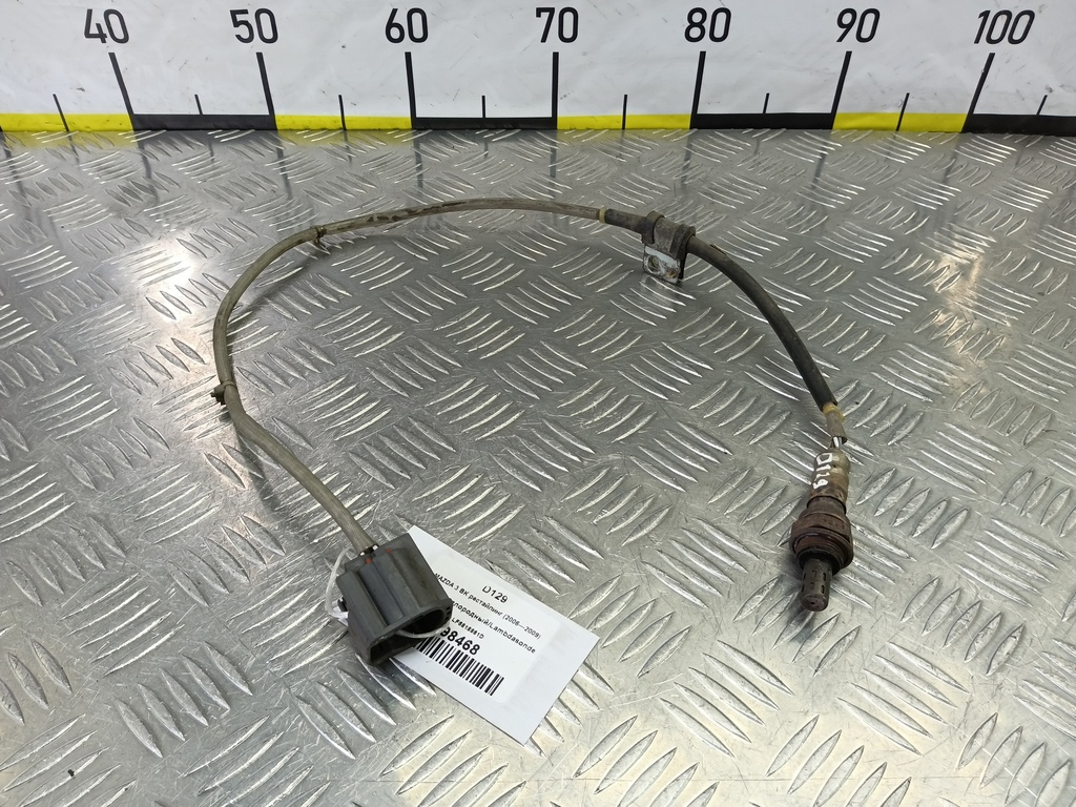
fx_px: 715
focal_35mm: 23
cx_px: 538
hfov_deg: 73.9
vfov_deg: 58.9
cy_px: 404
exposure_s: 1/50
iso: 110
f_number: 1.6
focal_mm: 4.11
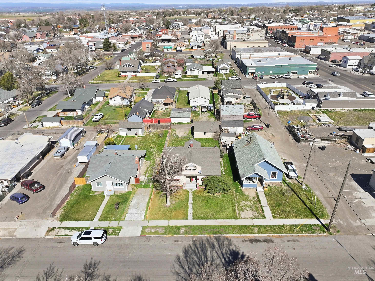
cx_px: 188
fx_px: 260
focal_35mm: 24
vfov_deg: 56.8
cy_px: 140
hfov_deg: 71.6
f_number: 2.8
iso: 170
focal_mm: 12.3
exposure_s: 1/2500
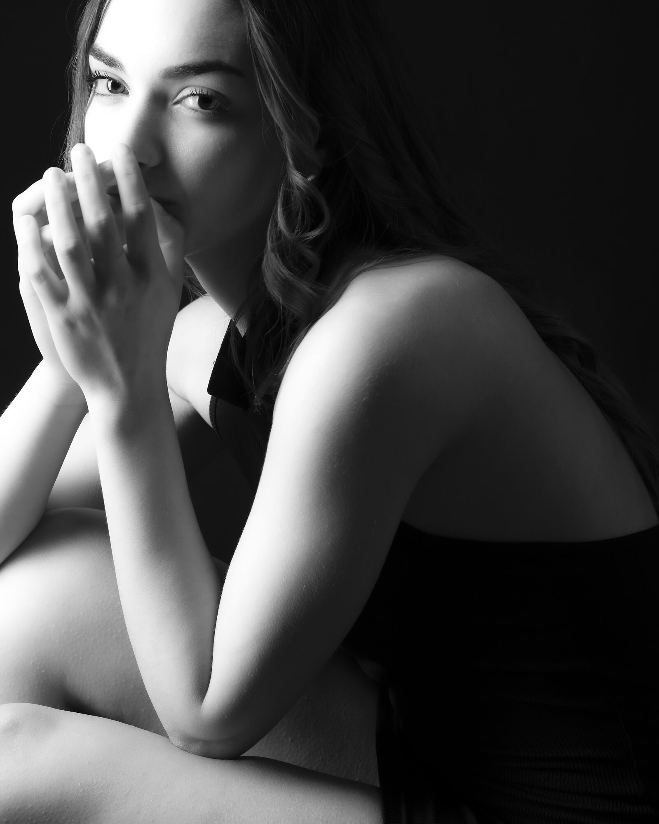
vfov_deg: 16.7
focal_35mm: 115
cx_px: 330
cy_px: 360
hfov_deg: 13.4
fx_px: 2804
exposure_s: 1/125
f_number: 8
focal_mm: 102
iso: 100
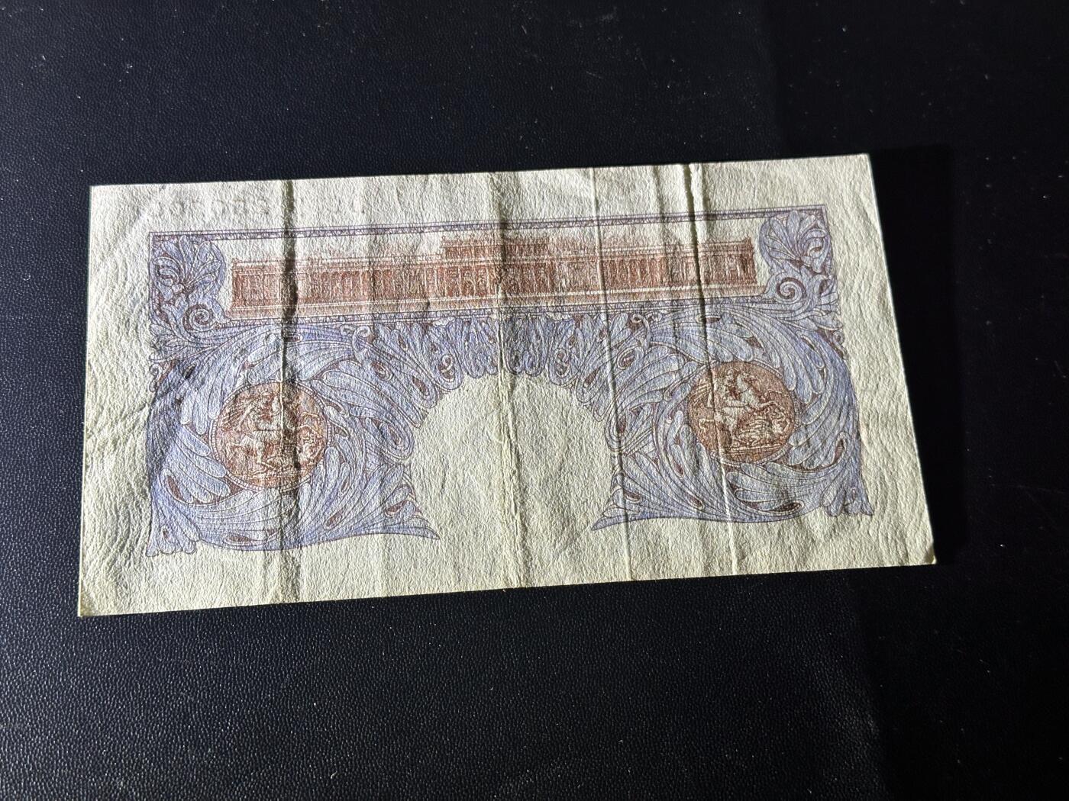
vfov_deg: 30.3
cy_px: 400
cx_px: 534
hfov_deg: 39.7
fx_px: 1482
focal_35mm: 48
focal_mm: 6.86
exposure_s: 1/50
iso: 100
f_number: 1.78
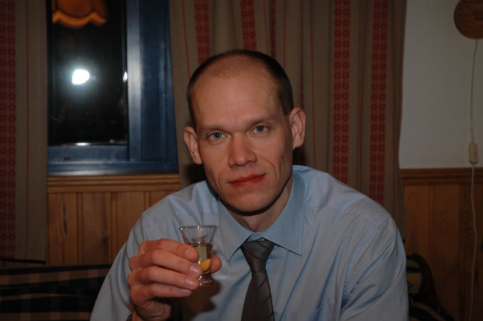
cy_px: 160
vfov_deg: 18.9
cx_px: 242
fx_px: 965
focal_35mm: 72
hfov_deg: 28.1
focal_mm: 48
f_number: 5
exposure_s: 1/60
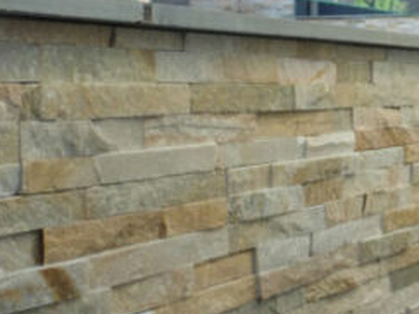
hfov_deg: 24.0
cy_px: 119
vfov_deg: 19.3
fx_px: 919
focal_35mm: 76
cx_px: 462
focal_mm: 4.3
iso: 100
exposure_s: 1/125
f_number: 3.5
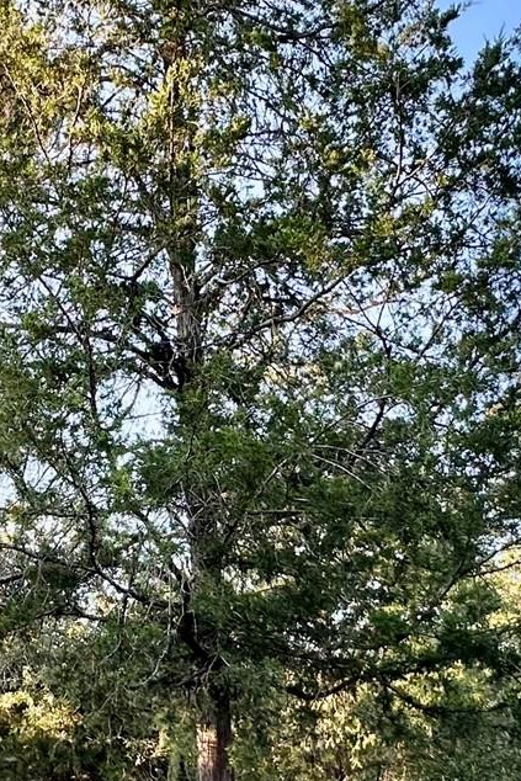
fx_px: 1020
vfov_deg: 40.4
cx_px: 134
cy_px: 610
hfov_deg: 28.3
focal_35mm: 47
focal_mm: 2.22
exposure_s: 1/99
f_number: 2.2
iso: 64
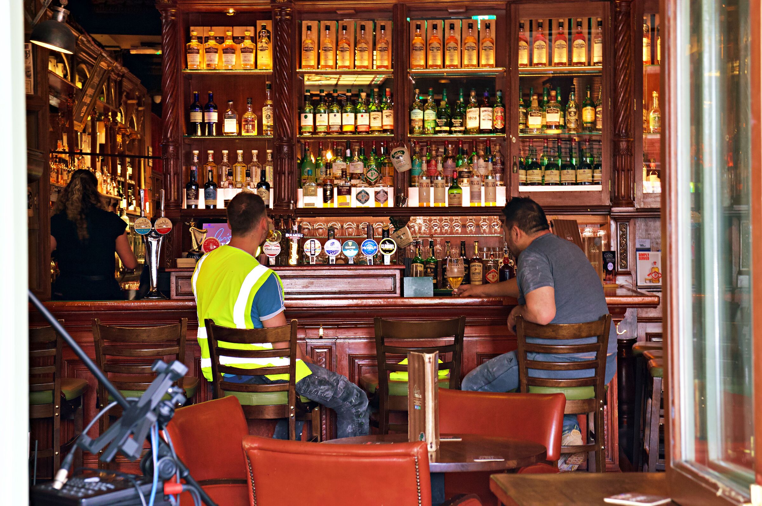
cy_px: 253
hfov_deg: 27.0
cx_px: 381
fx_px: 1586
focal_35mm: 75
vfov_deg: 18.2
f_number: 6.3
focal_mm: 50
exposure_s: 1/15
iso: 500
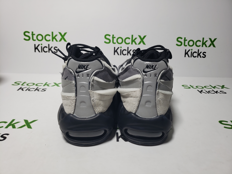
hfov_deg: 67.3
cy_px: 87
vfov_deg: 53.1
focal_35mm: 26
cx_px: 116
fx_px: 174
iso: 50
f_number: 1.5
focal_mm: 4.3
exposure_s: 1/434
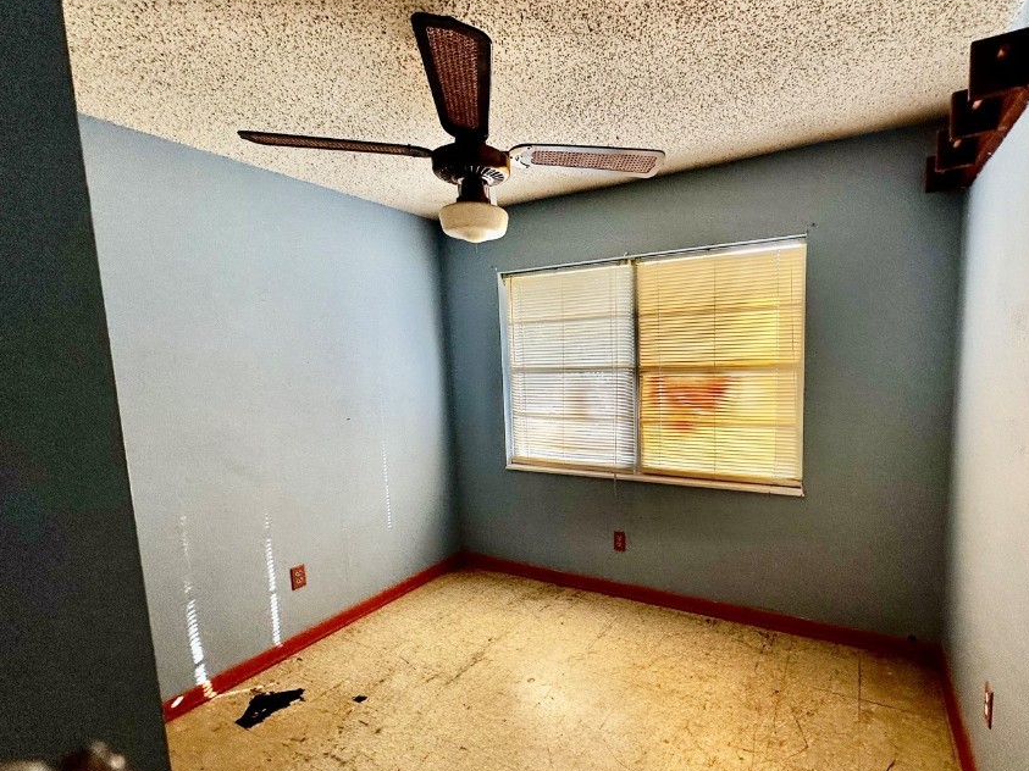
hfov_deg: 90.1
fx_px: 505
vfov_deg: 74.6
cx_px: 604
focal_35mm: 17
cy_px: 416
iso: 100
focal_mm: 2.22
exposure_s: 1/120
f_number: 2.2
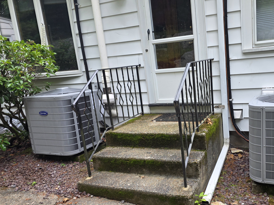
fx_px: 253
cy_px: 113
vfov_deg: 44.1
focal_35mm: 32
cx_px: 185
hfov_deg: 55.5
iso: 64
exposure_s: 1/359
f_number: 1.7
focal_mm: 6.3
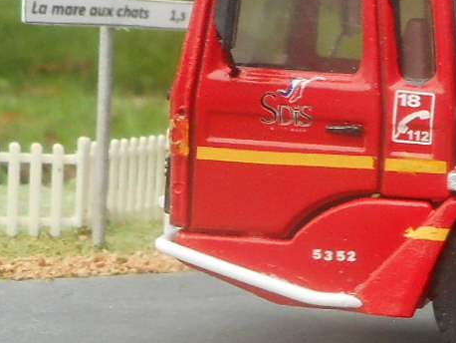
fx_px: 1634
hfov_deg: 13.9
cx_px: 858
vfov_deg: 12.0
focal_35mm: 124
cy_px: 180
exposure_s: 1/60
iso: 80
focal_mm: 4.5
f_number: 3.7
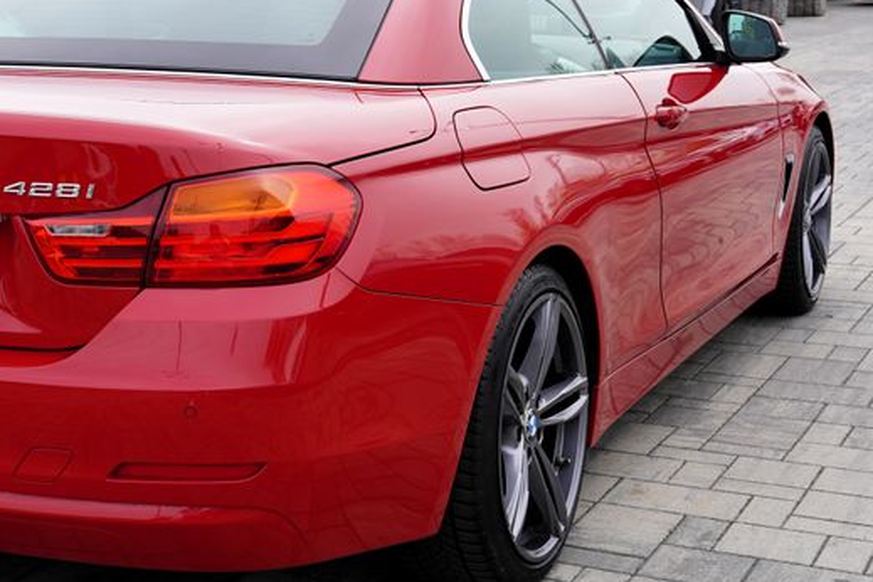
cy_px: 177
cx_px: 227
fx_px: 1673
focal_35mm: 69
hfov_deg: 28.8
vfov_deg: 19.6
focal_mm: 35
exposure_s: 1/125
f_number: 8
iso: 100
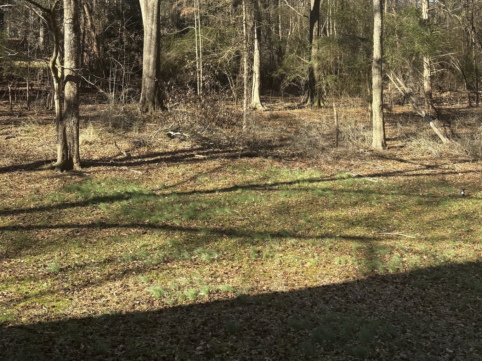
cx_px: 266
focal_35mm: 44
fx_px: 613
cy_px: 15
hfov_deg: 42.9
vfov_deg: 30.9
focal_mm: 5.96
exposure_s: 1/903
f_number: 1.6
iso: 50
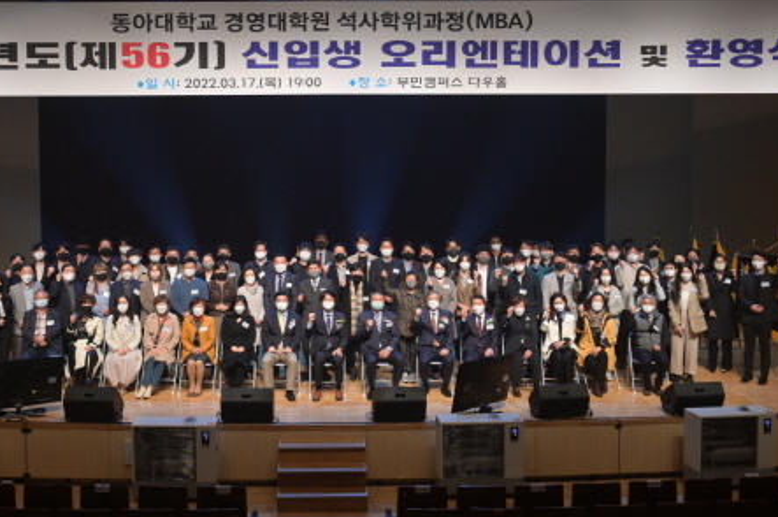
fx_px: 1122
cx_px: 323
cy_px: 205
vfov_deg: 25.9
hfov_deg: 38.1
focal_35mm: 52
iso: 1250
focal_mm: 36
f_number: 4.5
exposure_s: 1/250
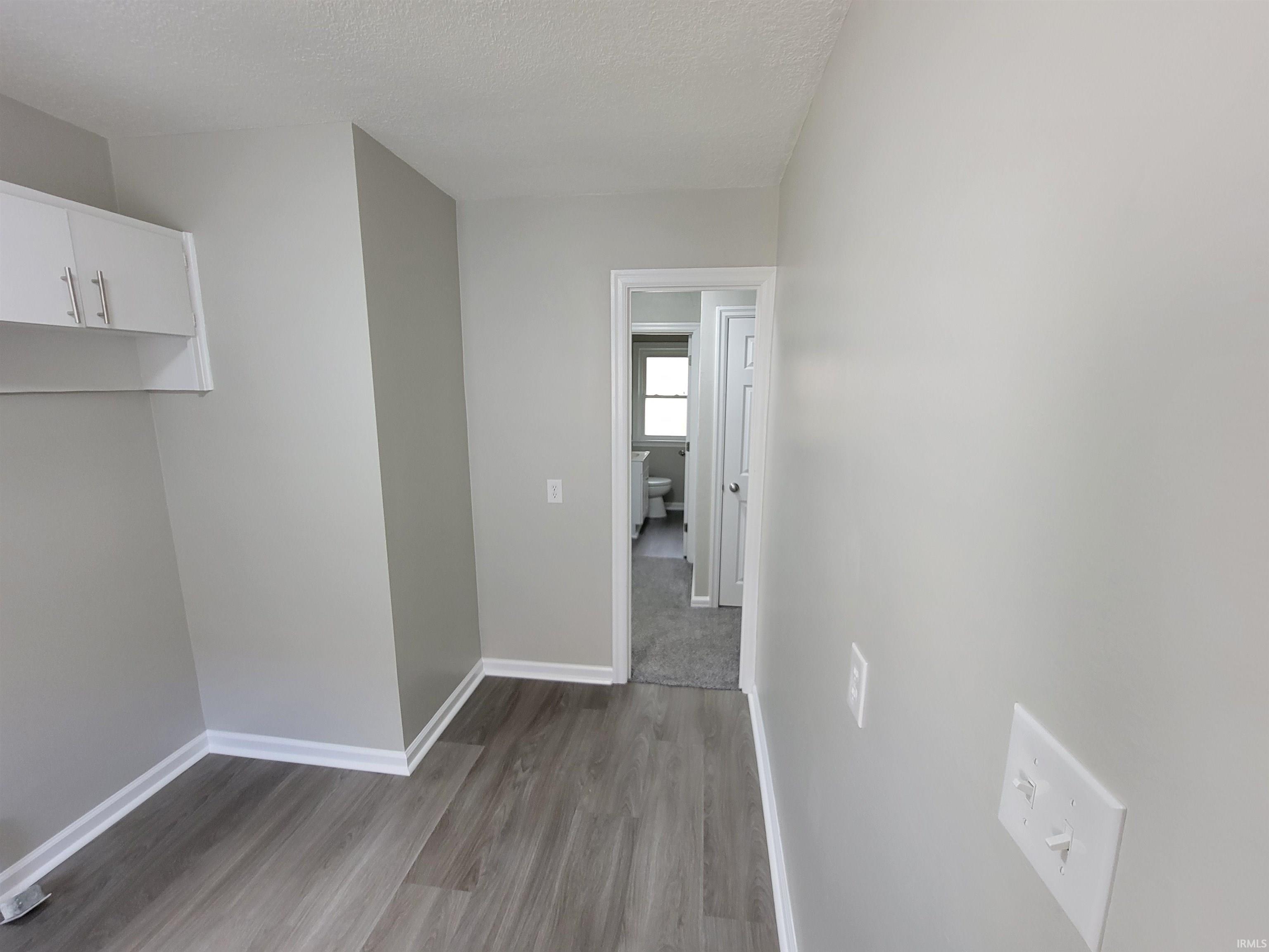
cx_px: 634
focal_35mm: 13
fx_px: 477
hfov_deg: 106.2
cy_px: 476
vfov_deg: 89.9
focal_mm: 2.2
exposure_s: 1/60
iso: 250
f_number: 2.2
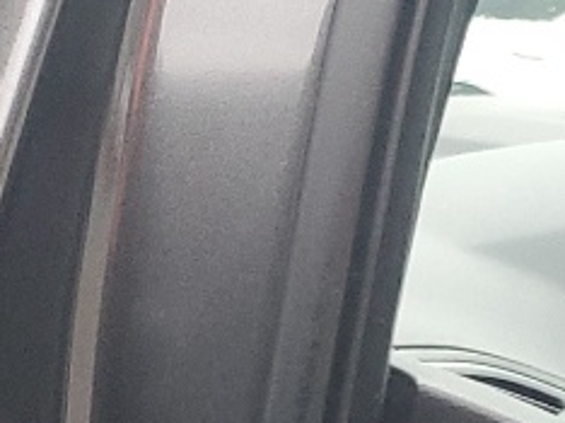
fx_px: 2902
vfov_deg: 7.9
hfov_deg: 8.8
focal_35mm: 178
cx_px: 1777
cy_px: 904
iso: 71
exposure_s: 1/120
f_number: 1.5
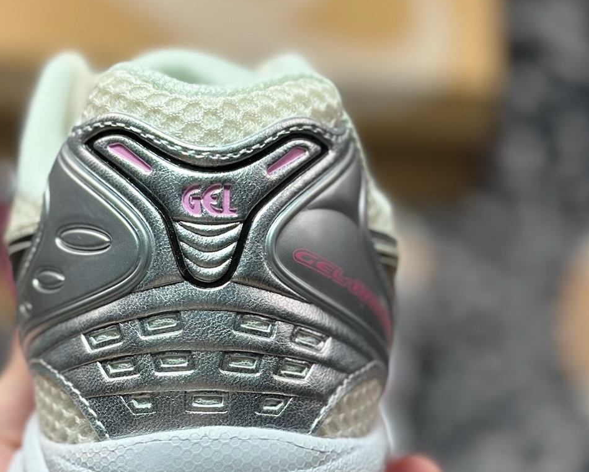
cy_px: 350
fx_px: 1761
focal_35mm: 101
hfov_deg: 19.0
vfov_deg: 15.2
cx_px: 218
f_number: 1.78
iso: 80
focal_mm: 6.86
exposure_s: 1/431
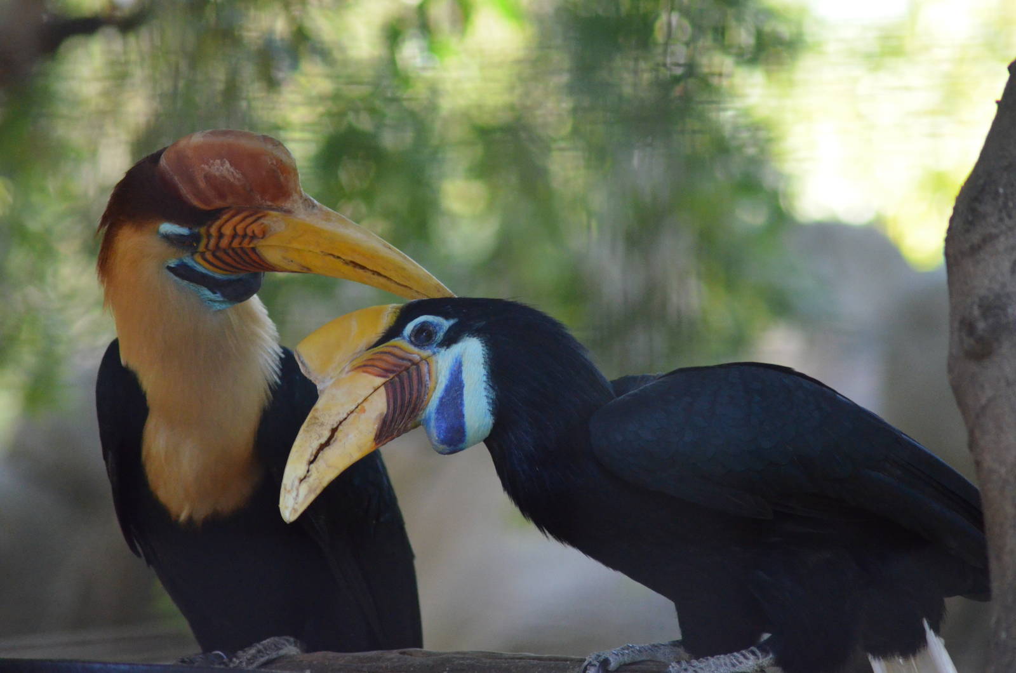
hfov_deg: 5.5
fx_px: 10562
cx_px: 508
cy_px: 336
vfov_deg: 3.7
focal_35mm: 375
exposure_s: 1/500
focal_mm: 250
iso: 3200
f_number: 5
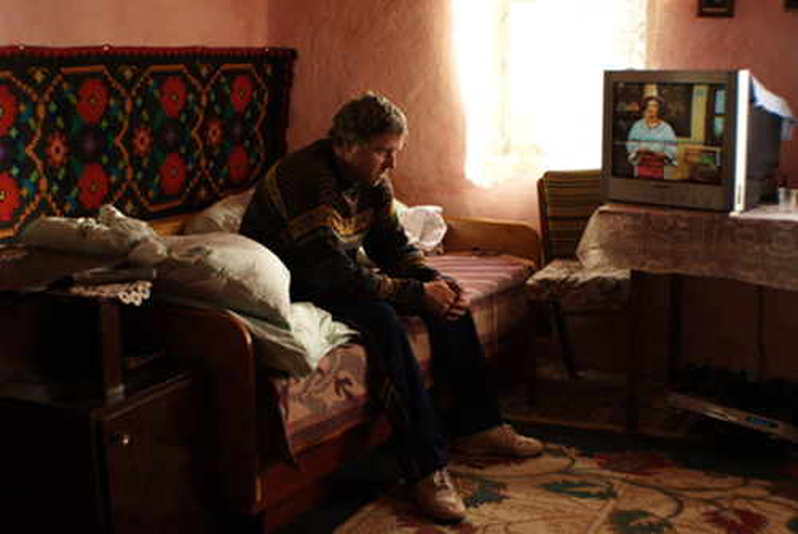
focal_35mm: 60
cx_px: 399
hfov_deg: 33.4
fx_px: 1332
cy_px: 267
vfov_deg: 22.7
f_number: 4
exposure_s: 1/50
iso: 800
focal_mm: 40
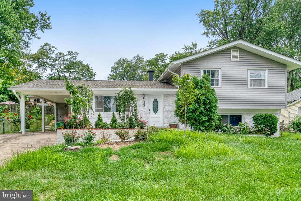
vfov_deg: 55.1
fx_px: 192
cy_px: 100
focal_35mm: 23
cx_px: 150
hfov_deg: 76.1
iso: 1250
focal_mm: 23
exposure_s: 1/1600
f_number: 8
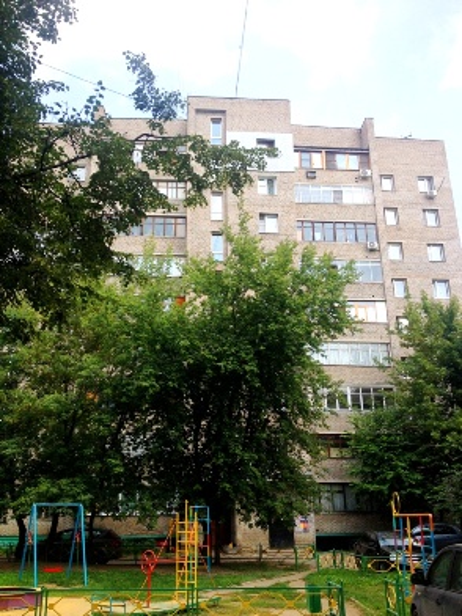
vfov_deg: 52.6
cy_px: 308
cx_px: 231
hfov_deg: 40.7
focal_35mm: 35
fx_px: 623
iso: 50
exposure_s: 1/600
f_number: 2.4
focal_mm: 4.28
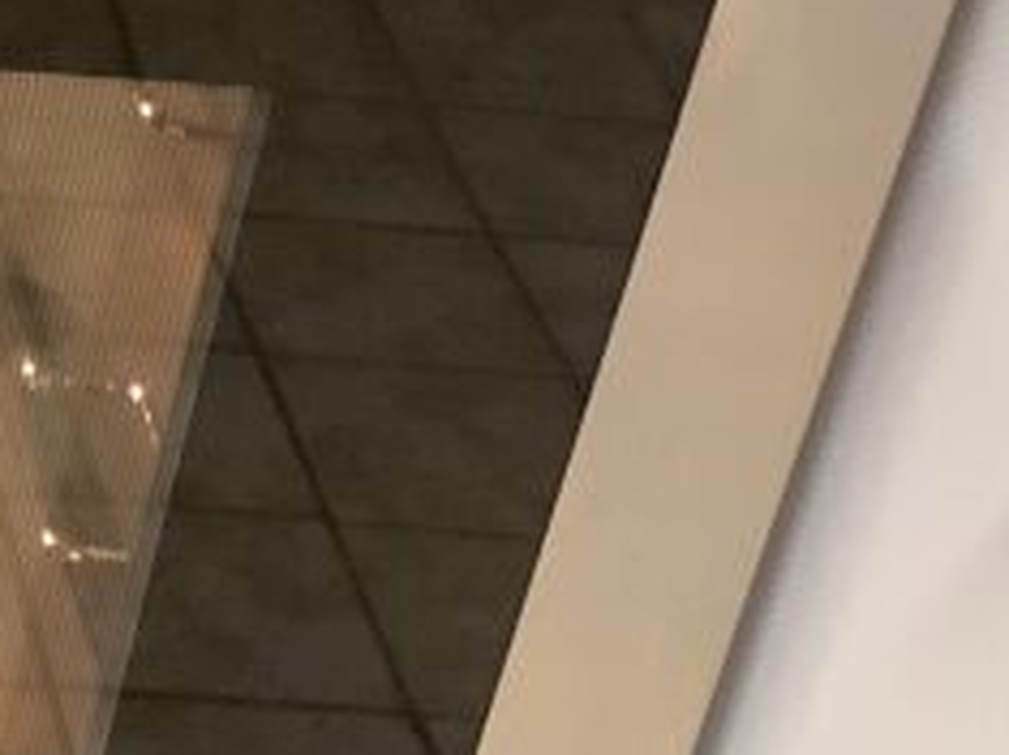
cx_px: -846
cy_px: 665
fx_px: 3933
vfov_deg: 10.9
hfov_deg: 13.1
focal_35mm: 135
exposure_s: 1/33
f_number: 2.4
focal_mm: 3.3
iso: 320
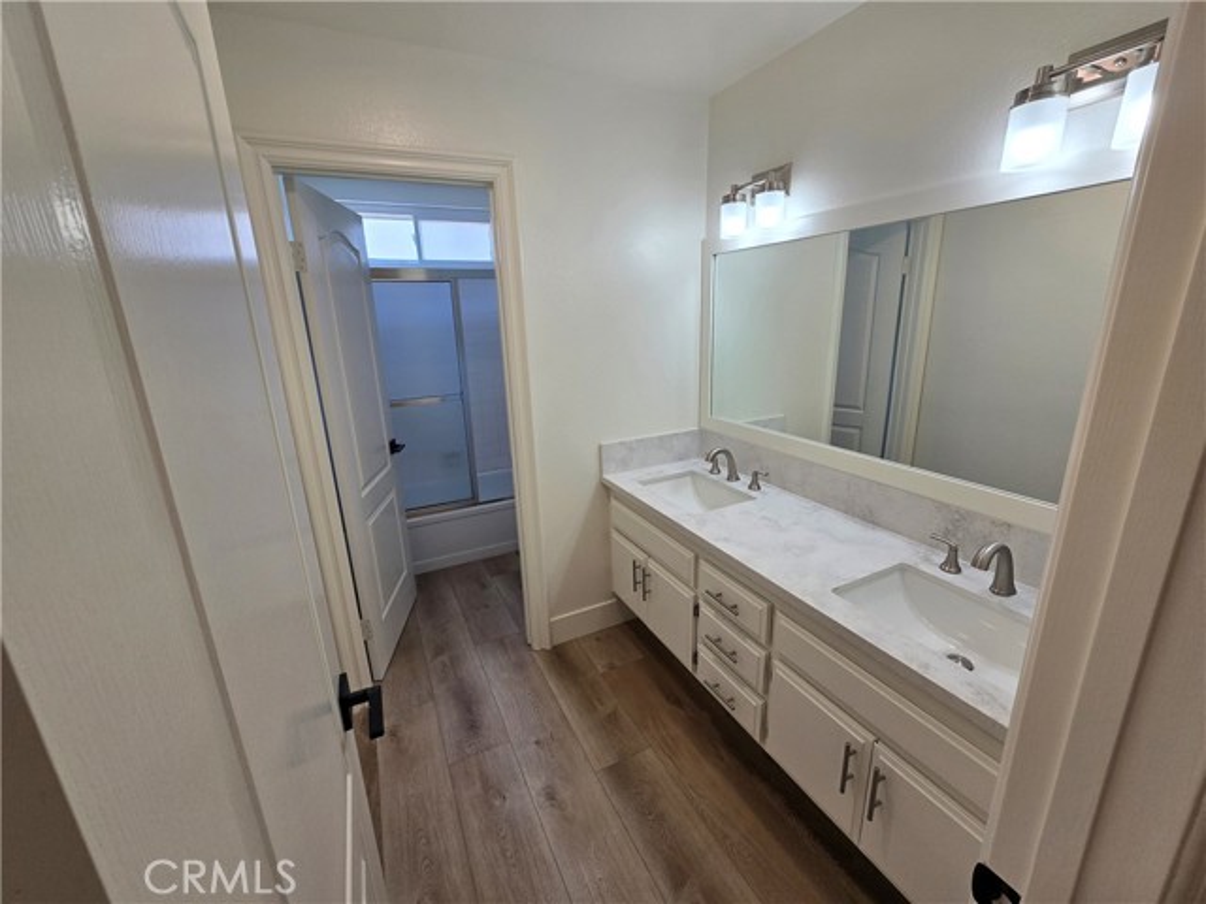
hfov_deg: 106.2
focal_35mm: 13
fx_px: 453
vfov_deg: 89.9
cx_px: 603
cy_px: 452
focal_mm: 2.2
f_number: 2.2
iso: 80
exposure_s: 1/120
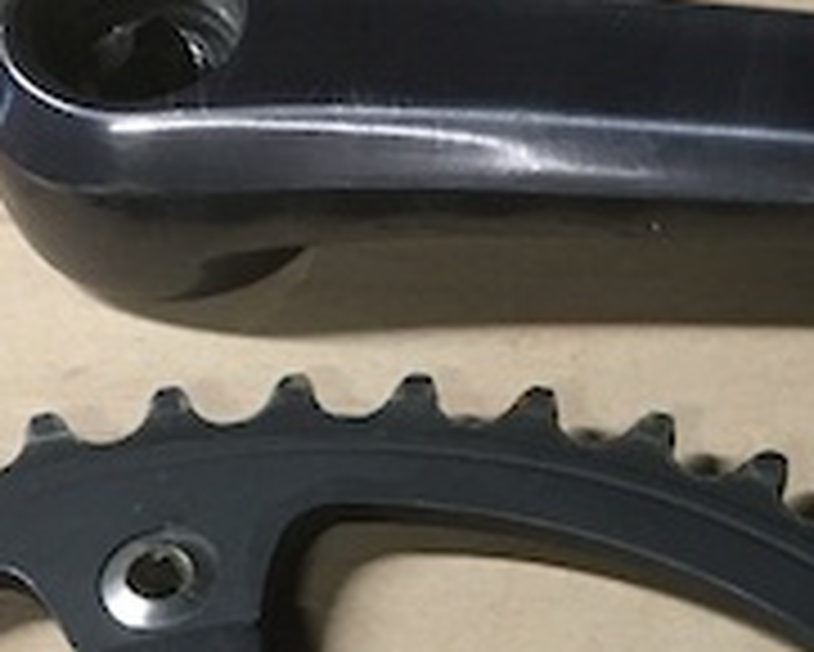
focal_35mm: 125
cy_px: 1057
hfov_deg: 15.0
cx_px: 890
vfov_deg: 11.7
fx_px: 3013
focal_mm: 4.15
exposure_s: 1/30
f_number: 2.2
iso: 100
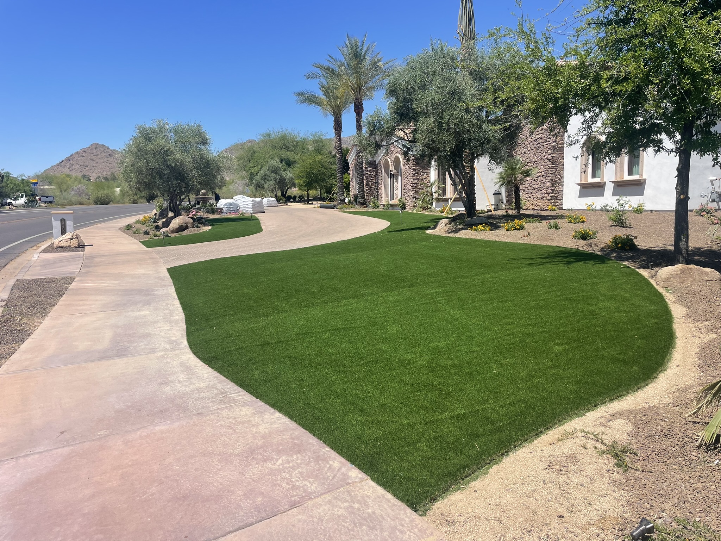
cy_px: 270
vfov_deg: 53.1
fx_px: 542
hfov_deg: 67.3
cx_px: 360
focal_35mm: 26
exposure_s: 1/3731
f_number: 1.6
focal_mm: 4.2
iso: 32
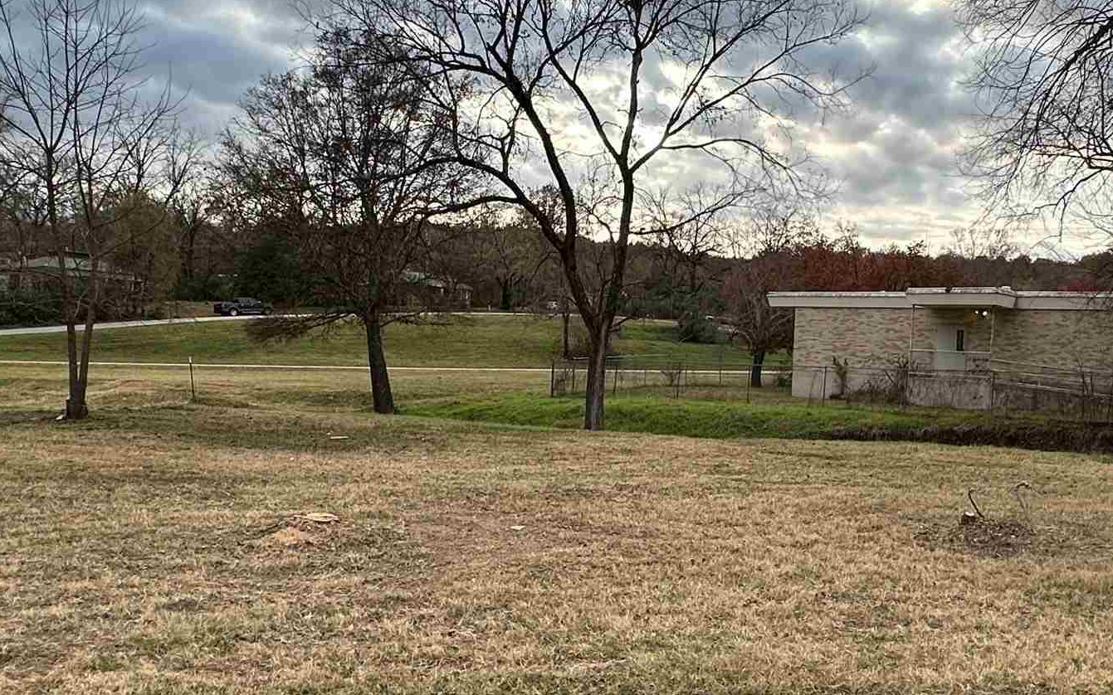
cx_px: 686
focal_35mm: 34
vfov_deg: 37.1
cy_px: 419
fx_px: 1031
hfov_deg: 56.1
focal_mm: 2.22
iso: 40
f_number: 2.2
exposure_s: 1/548
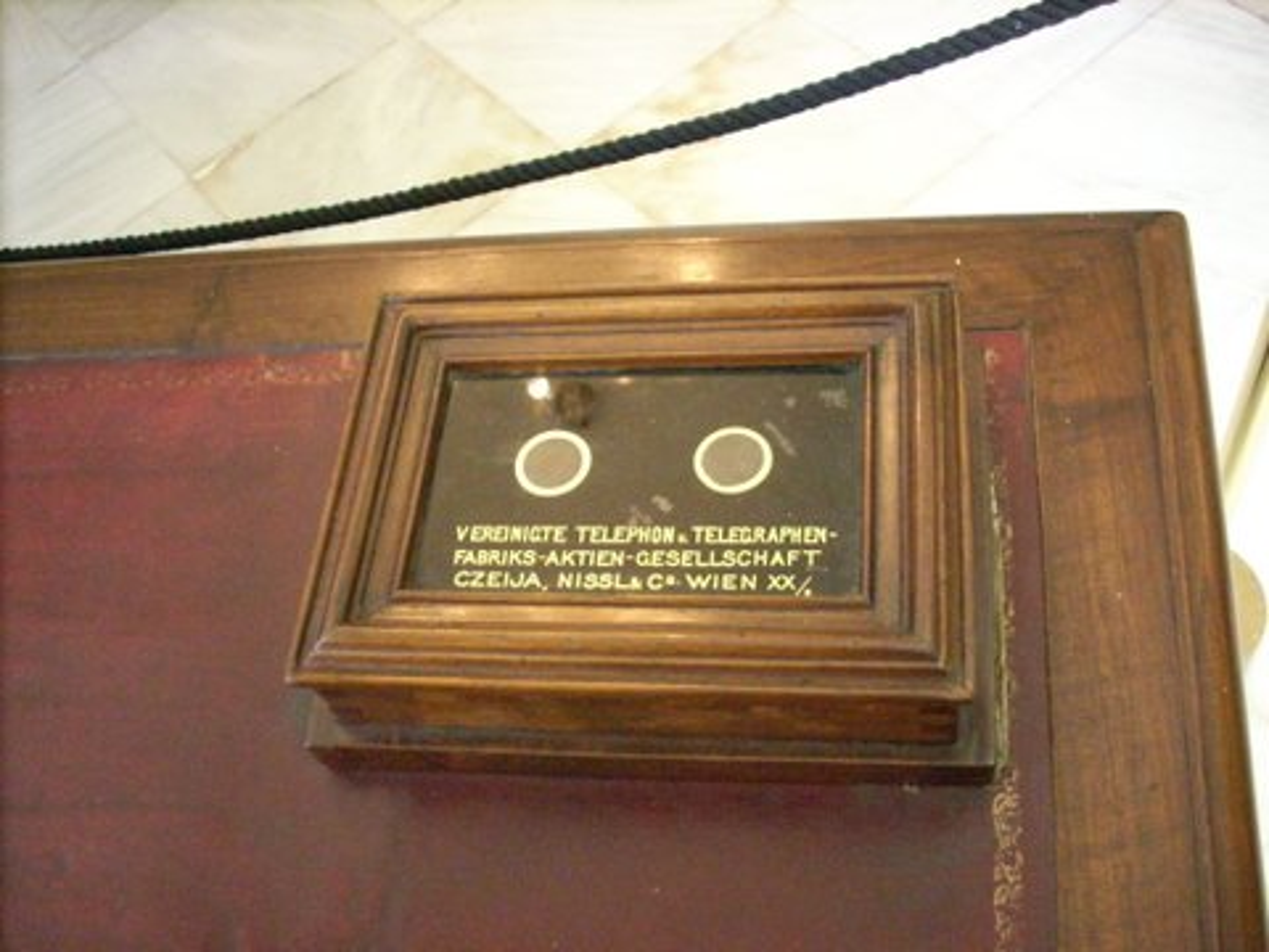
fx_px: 1356
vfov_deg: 38.7
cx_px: 634
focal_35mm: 37
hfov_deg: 50.1
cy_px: 476
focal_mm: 6.2
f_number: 2.8
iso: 800
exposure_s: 1/13.5
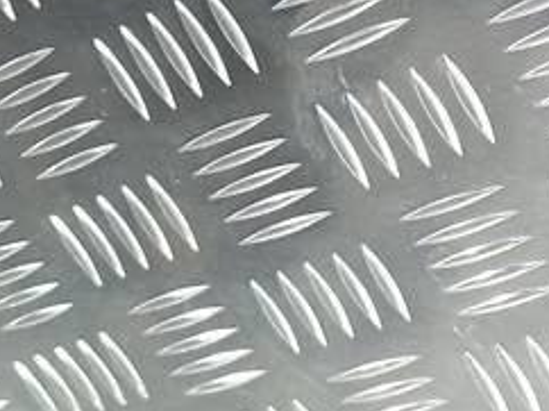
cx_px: -345
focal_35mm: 106
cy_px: 634
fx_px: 1679
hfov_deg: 16.4
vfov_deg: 13.1
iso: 200
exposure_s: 1/50
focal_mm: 4.6
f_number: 1.8
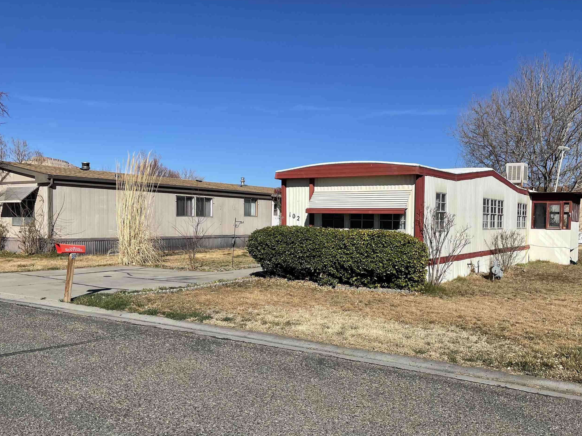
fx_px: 538
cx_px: 334
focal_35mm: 32
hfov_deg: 56.6
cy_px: 246
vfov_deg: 44.1
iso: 32
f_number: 1.6
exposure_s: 1/5814
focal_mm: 4.2
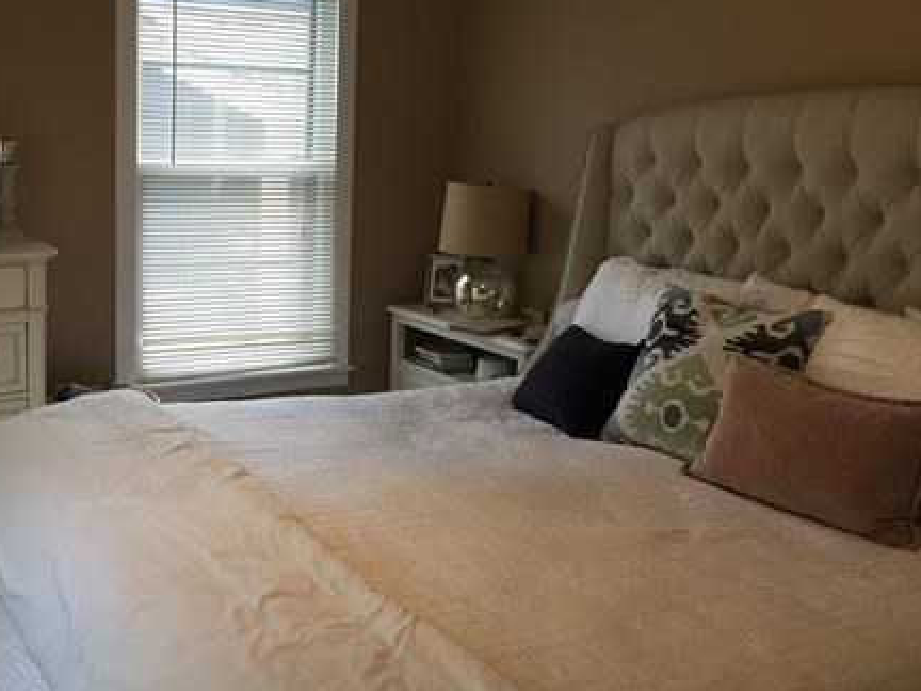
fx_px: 1144
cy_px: 254
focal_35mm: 43
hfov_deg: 43.7
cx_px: 382
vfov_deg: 33.4
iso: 32
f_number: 2.2
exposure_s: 1/40
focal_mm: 4.15
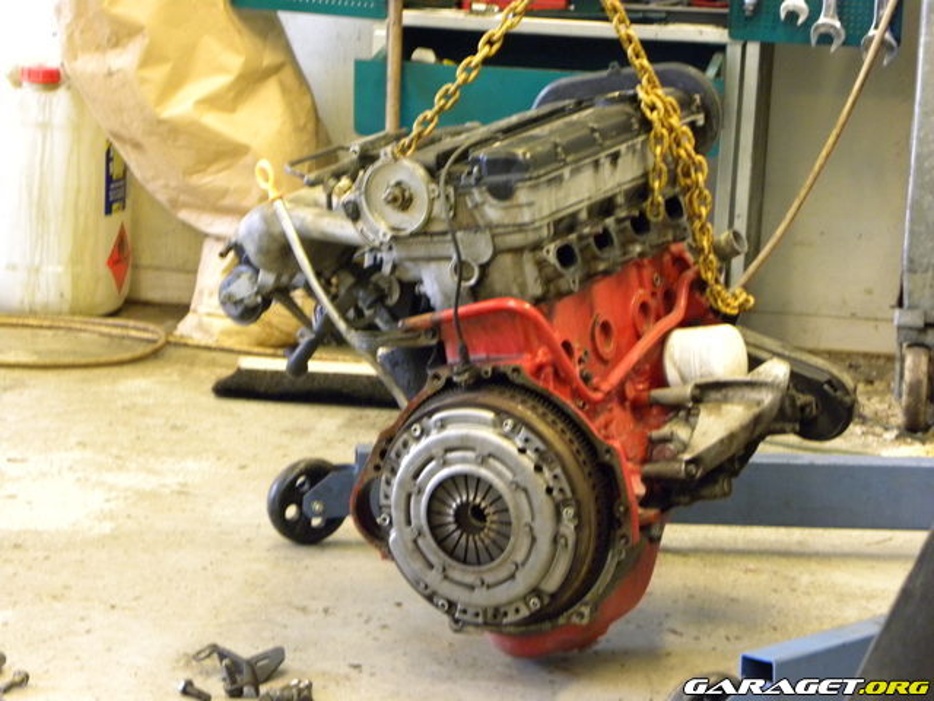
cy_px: 350
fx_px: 3481
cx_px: 467
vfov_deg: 11.5
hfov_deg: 15.3
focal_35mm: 129
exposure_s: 1/17
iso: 400
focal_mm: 23
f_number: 4.5
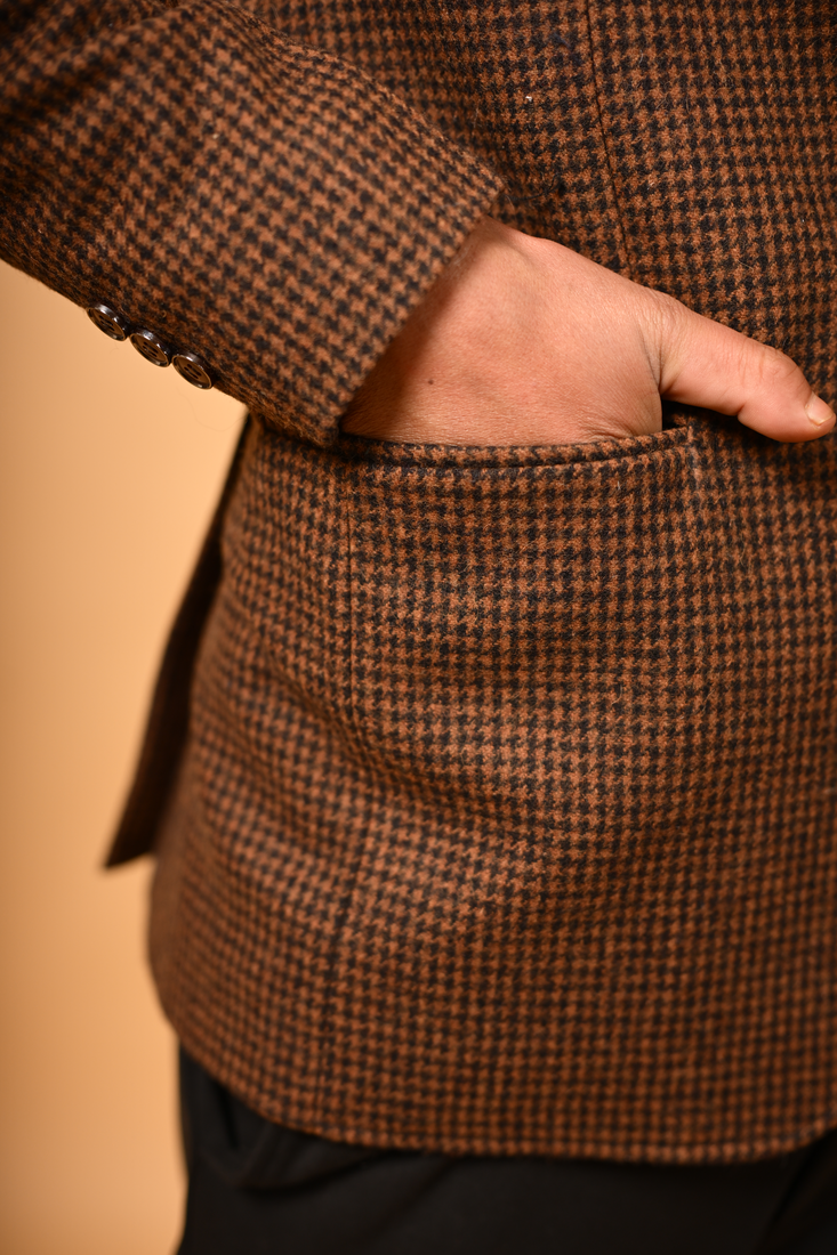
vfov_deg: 39.6
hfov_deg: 27.0
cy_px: 628
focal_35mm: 50
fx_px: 1744
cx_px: 418
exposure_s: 1/1000
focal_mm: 50
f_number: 2.2
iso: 250
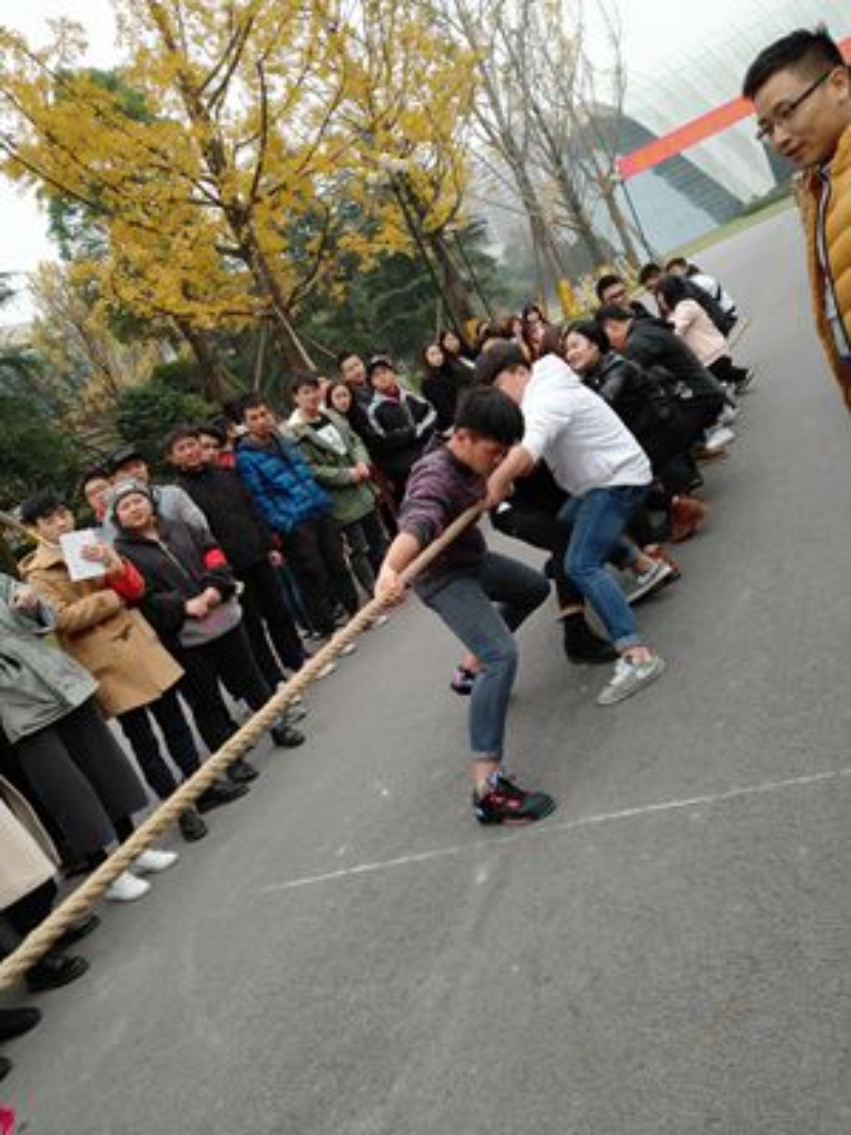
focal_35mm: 27
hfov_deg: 51.4
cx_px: 426
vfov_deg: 65.3
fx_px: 885
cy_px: 568
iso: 191
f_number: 1.8
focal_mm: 3.95
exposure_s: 1/229
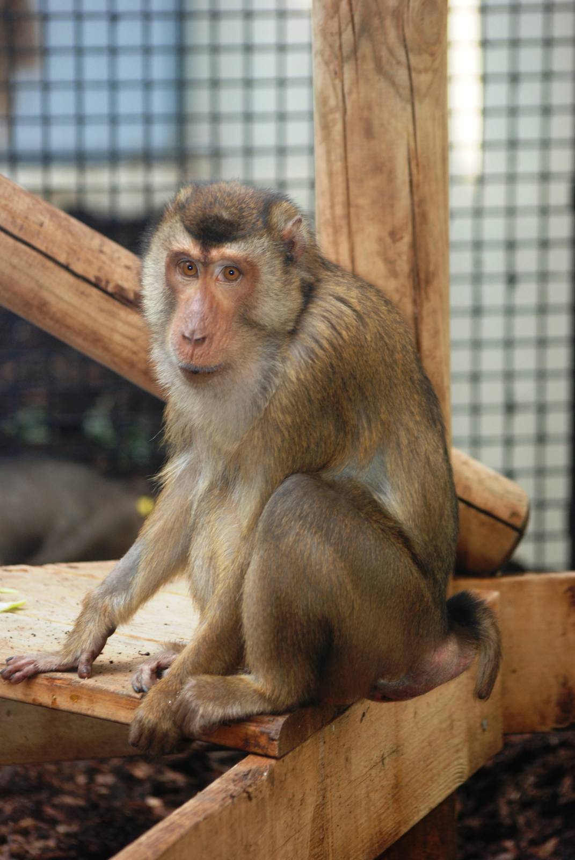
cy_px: 430
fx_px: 4838
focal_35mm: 202
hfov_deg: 6.8
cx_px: 288
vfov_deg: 10.1
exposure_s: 1/60
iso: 250
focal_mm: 135
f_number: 4.5
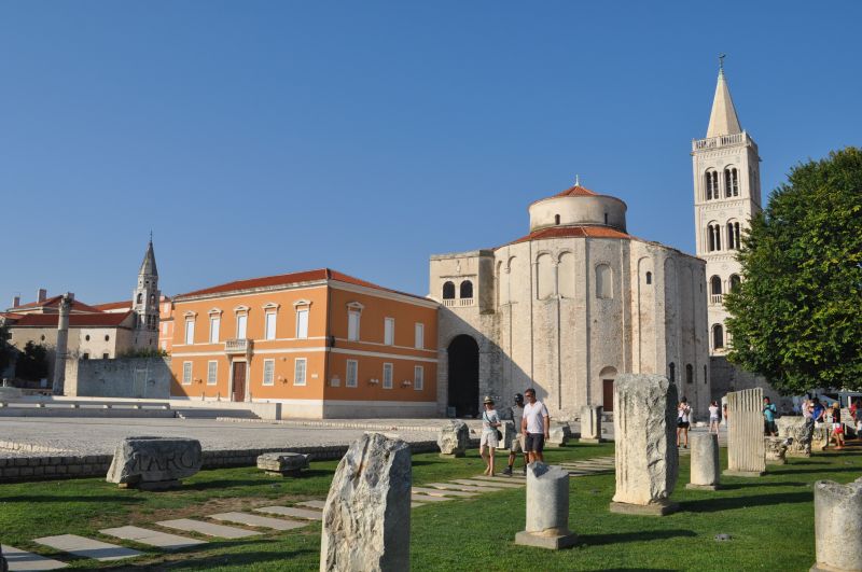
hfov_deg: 62.0
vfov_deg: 43.5
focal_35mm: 30
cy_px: 286
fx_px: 717
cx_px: 431
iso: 200
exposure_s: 1/400
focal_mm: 20
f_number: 10
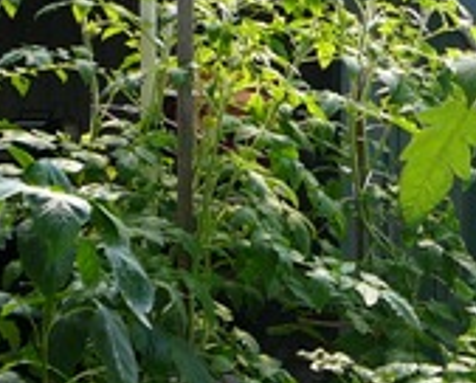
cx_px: 577
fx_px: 1822
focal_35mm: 129
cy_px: 293
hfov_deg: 14.4
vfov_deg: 12.0
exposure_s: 1/320
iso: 80
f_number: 2.8
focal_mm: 5.2
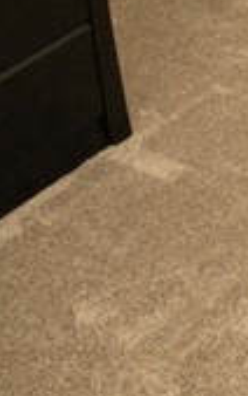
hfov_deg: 11.8
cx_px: 517
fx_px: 1057
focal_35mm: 98
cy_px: -239
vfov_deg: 18.2
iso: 6400
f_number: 22
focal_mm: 15
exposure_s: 1/60
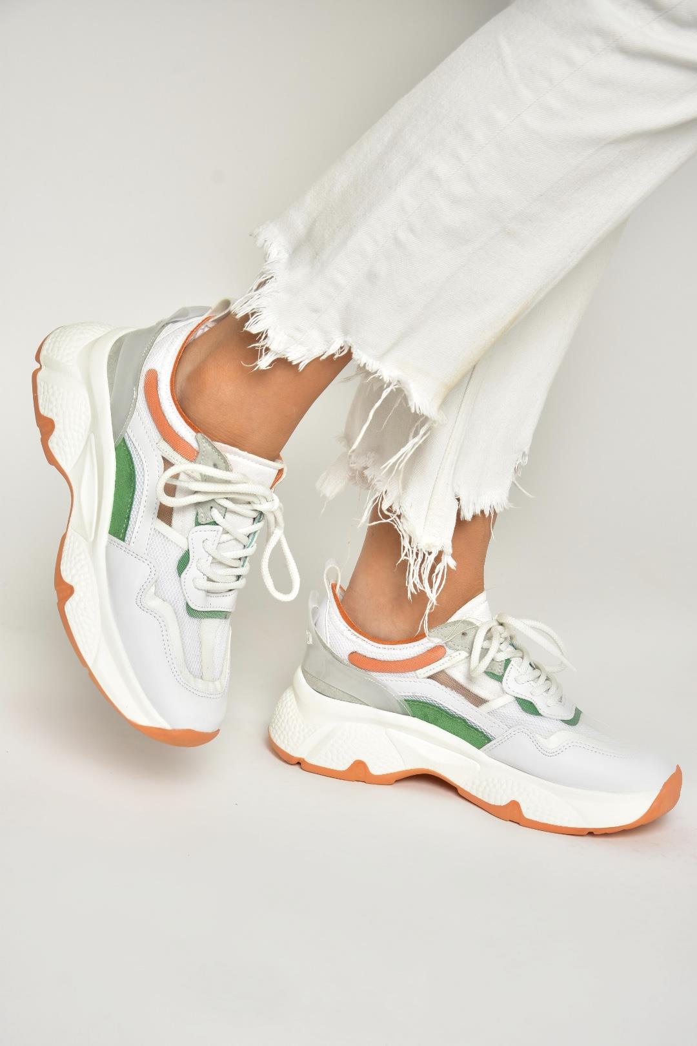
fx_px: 2526
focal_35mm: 87
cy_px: 523
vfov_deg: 23.4
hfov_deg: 15.7
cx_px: 348
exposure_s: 1/125
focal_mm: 58
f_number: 8
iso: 100
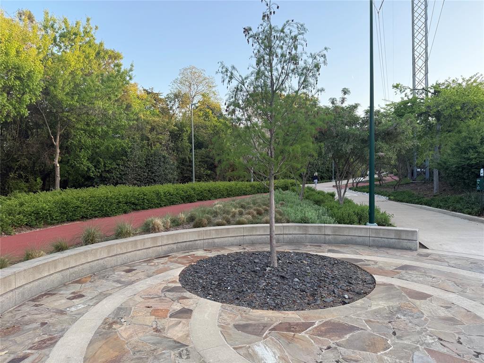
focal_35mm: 24
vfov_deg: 56.8
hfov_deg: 71.6
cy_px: 182
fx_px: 336
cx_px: 242
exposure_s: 1/374
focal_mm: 6.76
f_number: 1.78
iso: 100
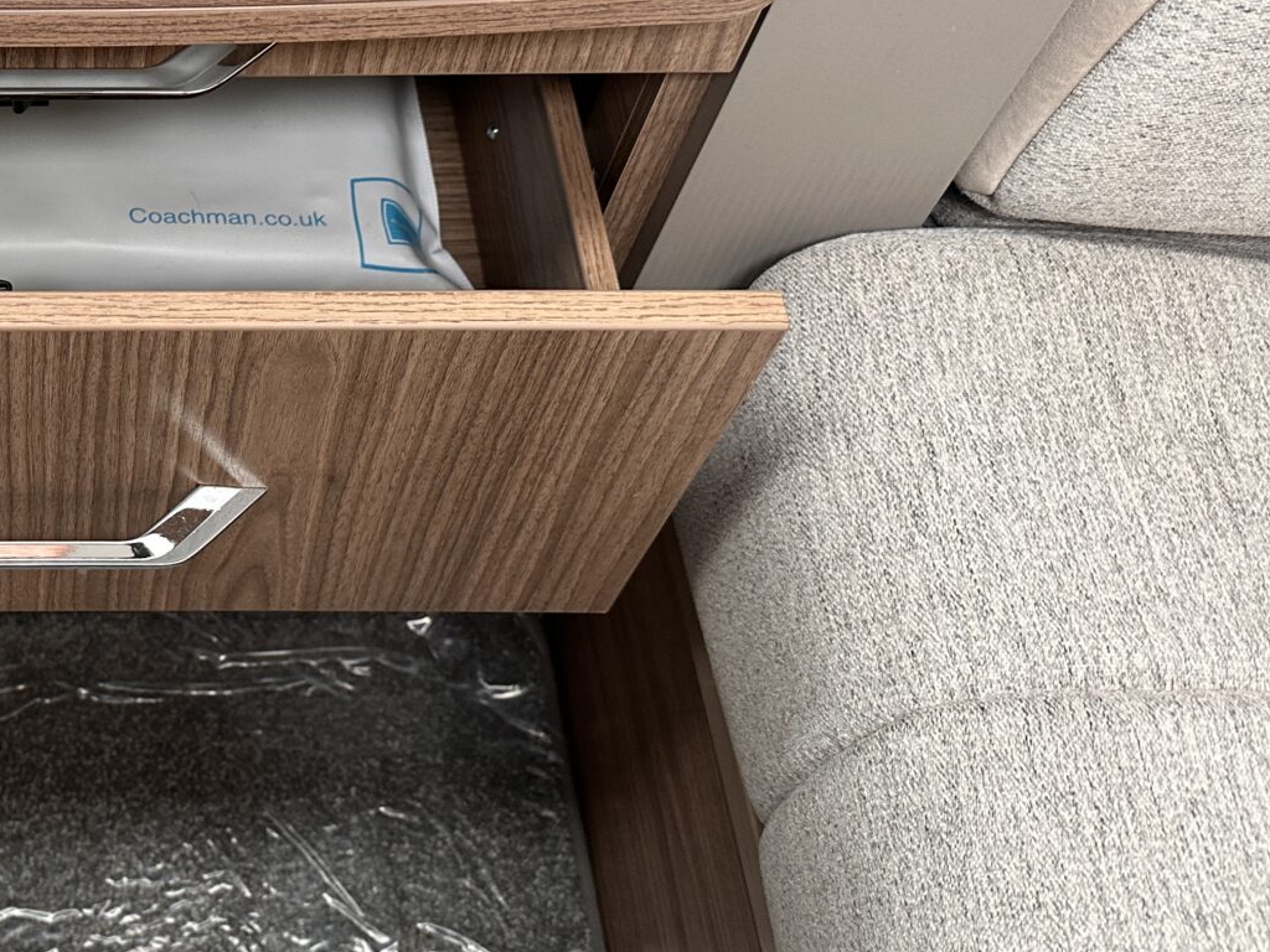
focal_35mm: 48
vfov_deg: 30.1
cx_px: 16
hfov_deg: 36.0
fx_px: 1761
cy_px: 342
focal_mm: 6.86
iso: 250
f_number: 1.78
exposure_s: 1/75
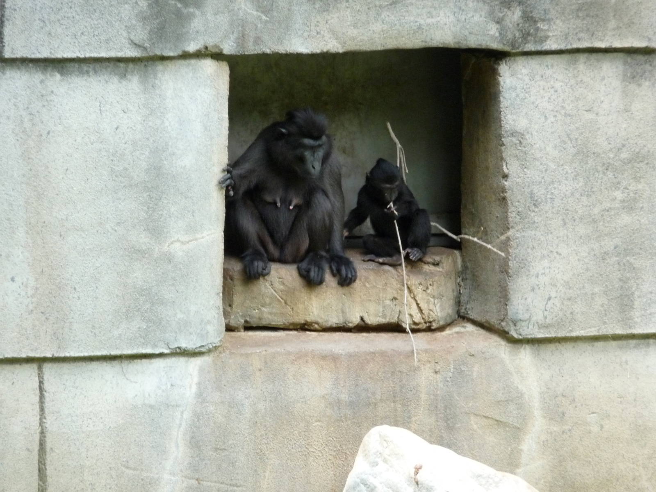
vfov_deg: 5.3
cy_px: 246
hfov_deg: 7.1
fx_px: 5306
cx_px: 328
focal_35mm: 280
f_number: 4.9
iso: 400
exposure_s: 1/200
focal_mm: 47
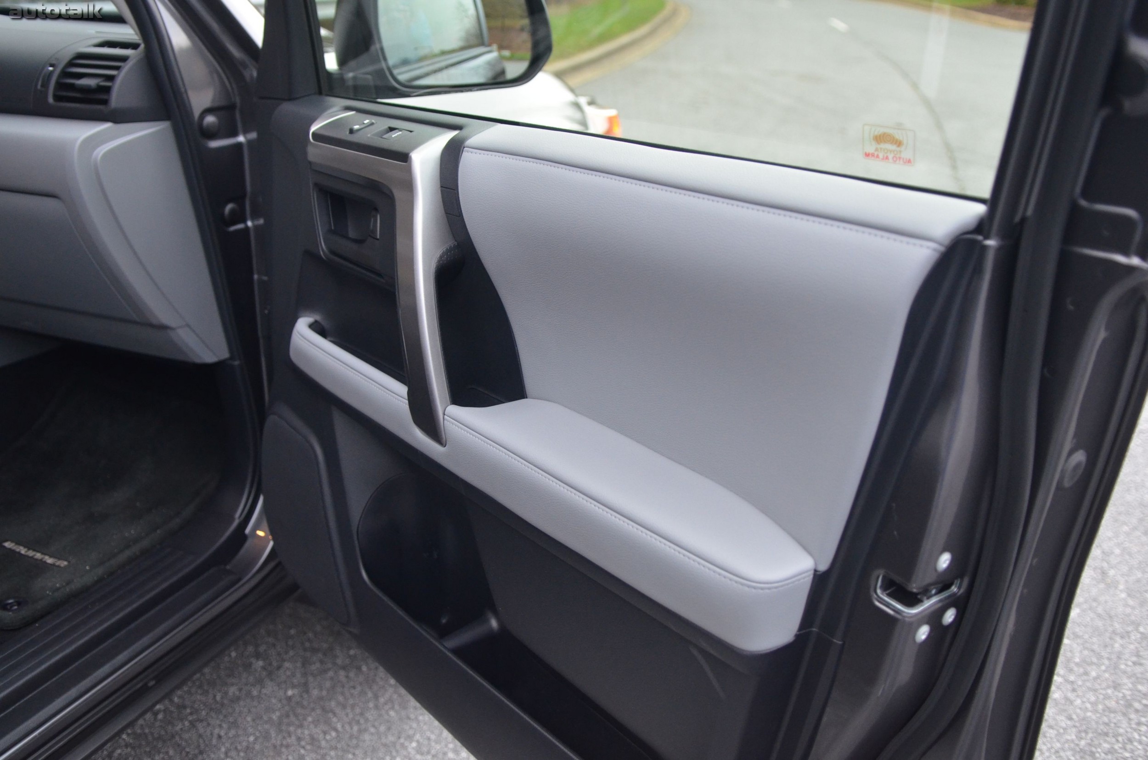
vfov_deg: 43.4
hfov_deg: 62.0
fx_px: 955
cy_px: 380
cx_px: 574
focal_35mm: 30
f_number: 2.8
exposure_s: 1/50
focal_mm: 20
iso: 1600
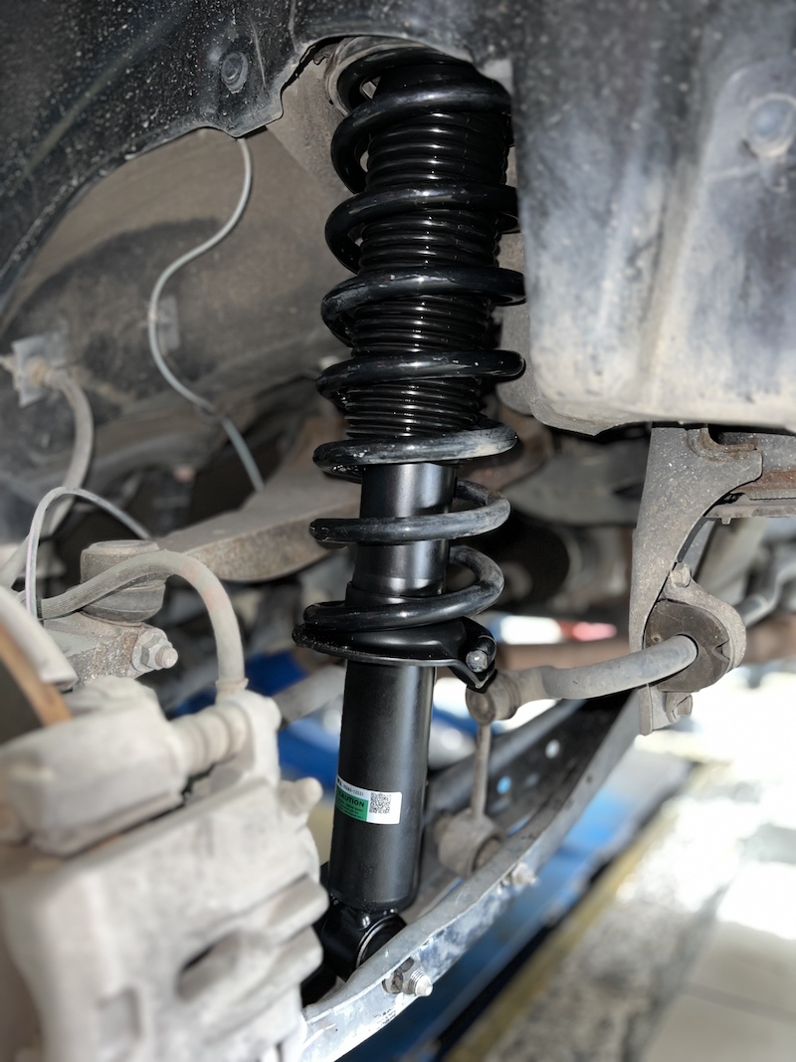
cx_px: 398
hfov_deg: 53.1
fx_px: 797
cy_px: 531
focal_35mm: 26
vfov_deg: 67.3
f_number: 1.5
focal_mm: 5.7
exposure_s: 1/13
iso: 80
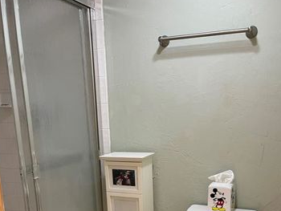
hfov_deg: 48.9
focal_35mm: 38
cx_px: 148
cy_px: 190
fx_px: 309
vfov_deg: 35.5
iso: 160
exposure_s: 1/60
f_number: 1.6
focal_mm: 5.1
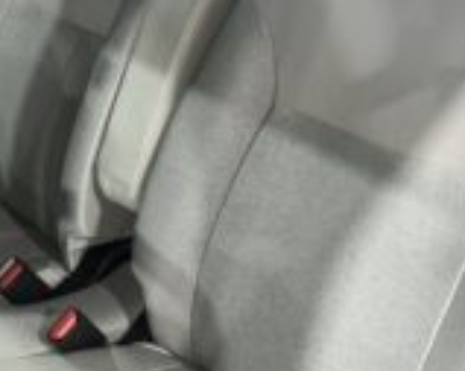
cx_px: 178
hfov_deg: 33.5
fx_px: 770
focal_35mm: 56
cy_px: 142
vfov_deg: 27.0
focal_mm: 5.7
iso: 64
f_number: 1.5
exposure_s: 1/17
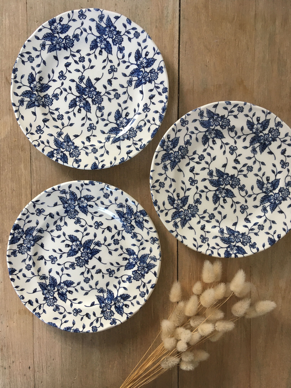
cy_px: 194
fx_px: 325
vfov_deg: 61.7
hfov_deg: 48.2
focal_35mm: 29
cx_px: 146
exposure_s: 1/33
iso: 100
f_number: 2.2
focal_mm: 4.15
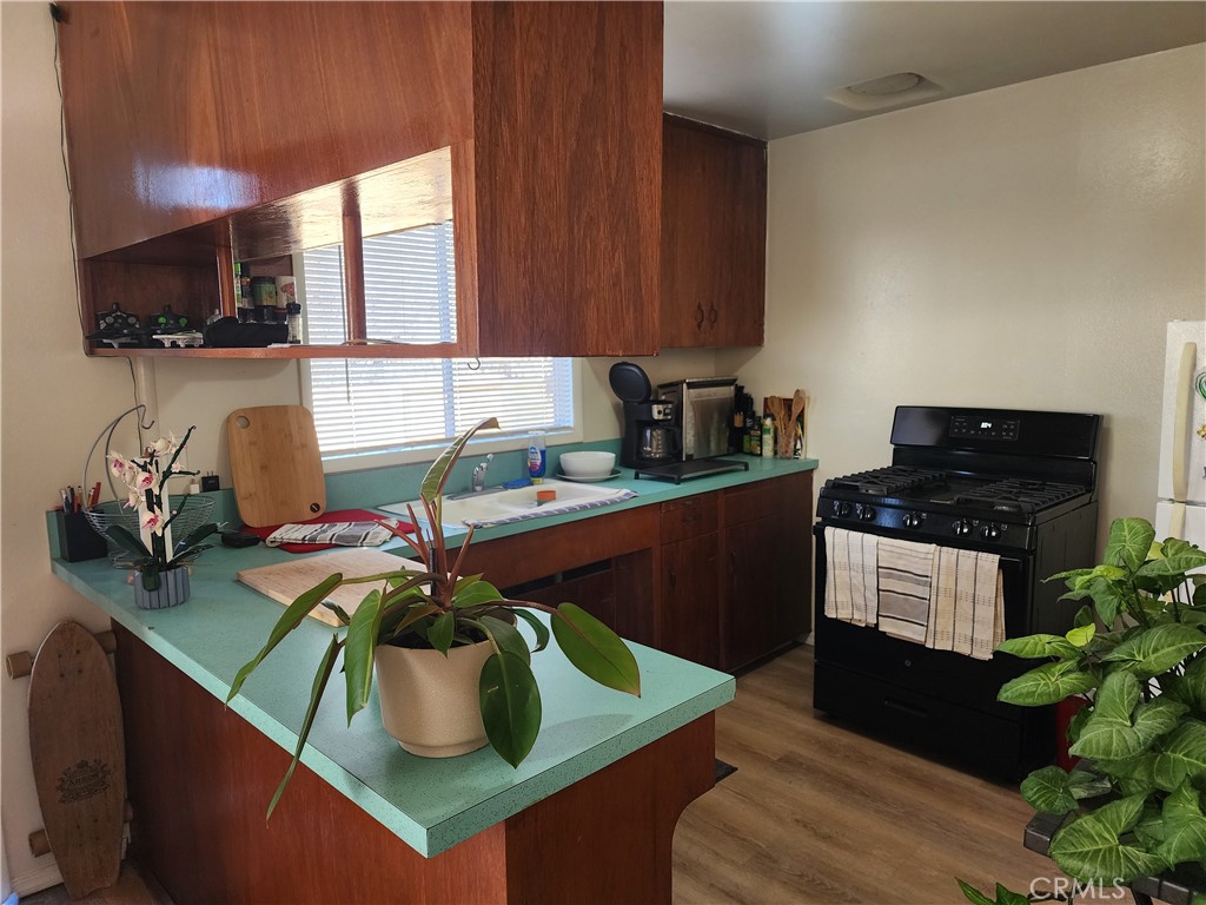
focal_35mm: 23
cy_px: 452
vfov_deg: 58.9
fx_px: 801
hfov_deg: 73.9
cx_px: 603
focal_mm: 6.4
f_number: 1.8
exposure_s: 1/120
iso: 250
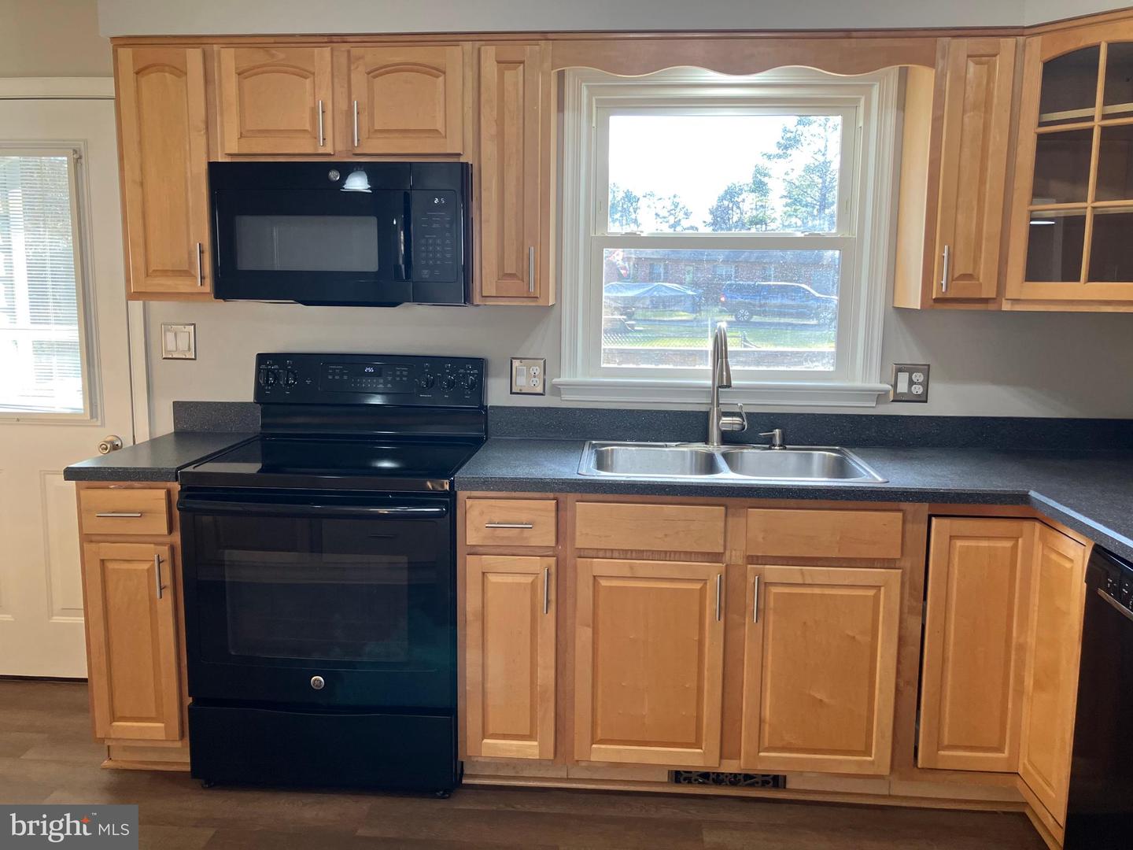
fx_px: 916
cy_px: 425
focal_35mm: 28
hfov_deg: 63.4
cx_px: 566
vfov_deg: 49.7
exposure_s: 1/120
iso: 80
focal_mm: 3.99
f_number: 1.8
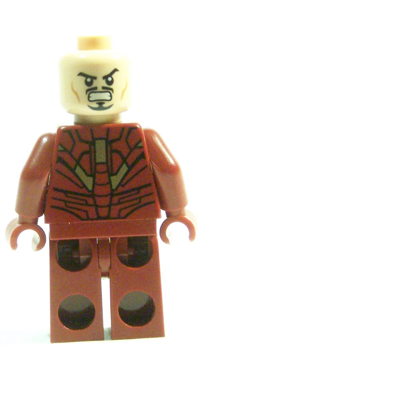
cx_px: 104
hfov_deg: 17.5
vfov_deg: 17.6
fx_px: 1333
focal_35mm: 99
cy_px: 168
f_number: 3.2
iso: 400
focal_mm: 11.5
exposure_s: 1/30
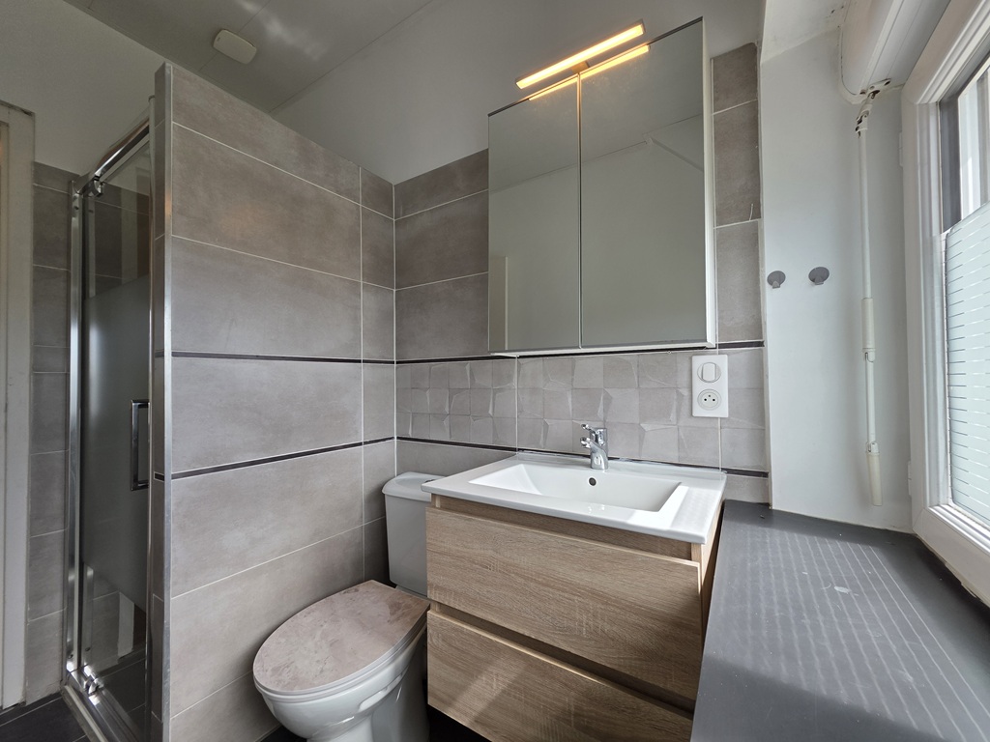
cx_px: 495
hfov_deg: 106.2
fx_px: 372
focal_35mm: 13
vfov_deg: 89.9
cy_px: 371
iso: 40
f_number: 1.9
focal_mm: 2.2
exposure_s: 1/383
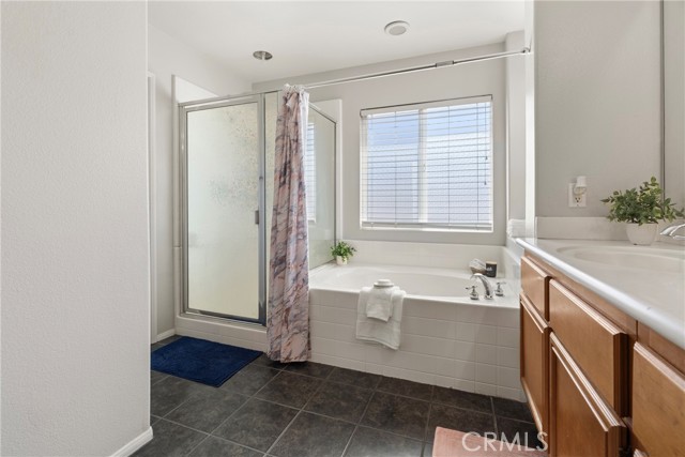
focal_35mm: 16
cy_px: 228
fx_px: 304
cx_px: 342
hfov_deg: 96.7
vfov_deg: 73.8
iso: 100
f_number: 8
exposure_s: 1/60
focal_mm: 16
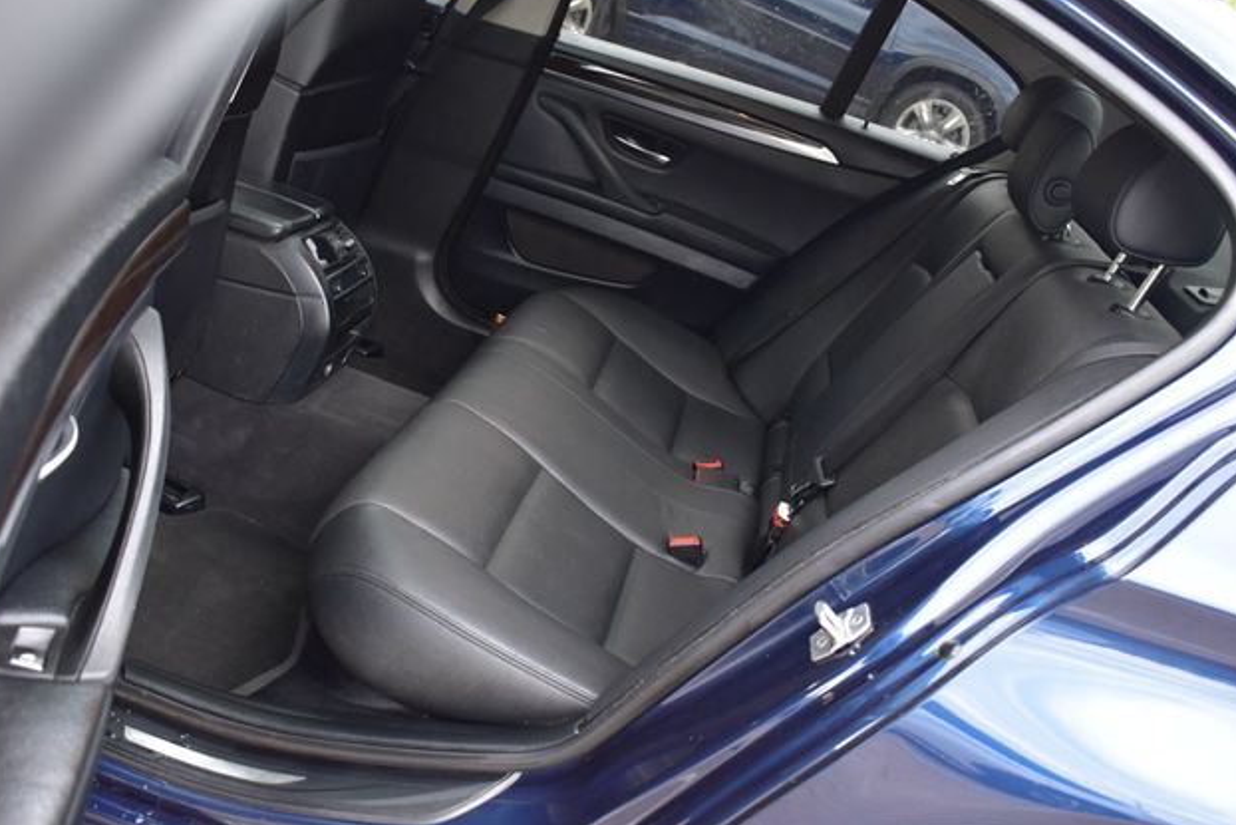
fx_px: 1271
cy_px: 410
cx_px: 610
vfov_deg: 36.0
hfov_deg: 51.9
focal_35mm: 37
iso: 900
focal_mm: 24
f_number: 6.3
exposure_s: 1/15
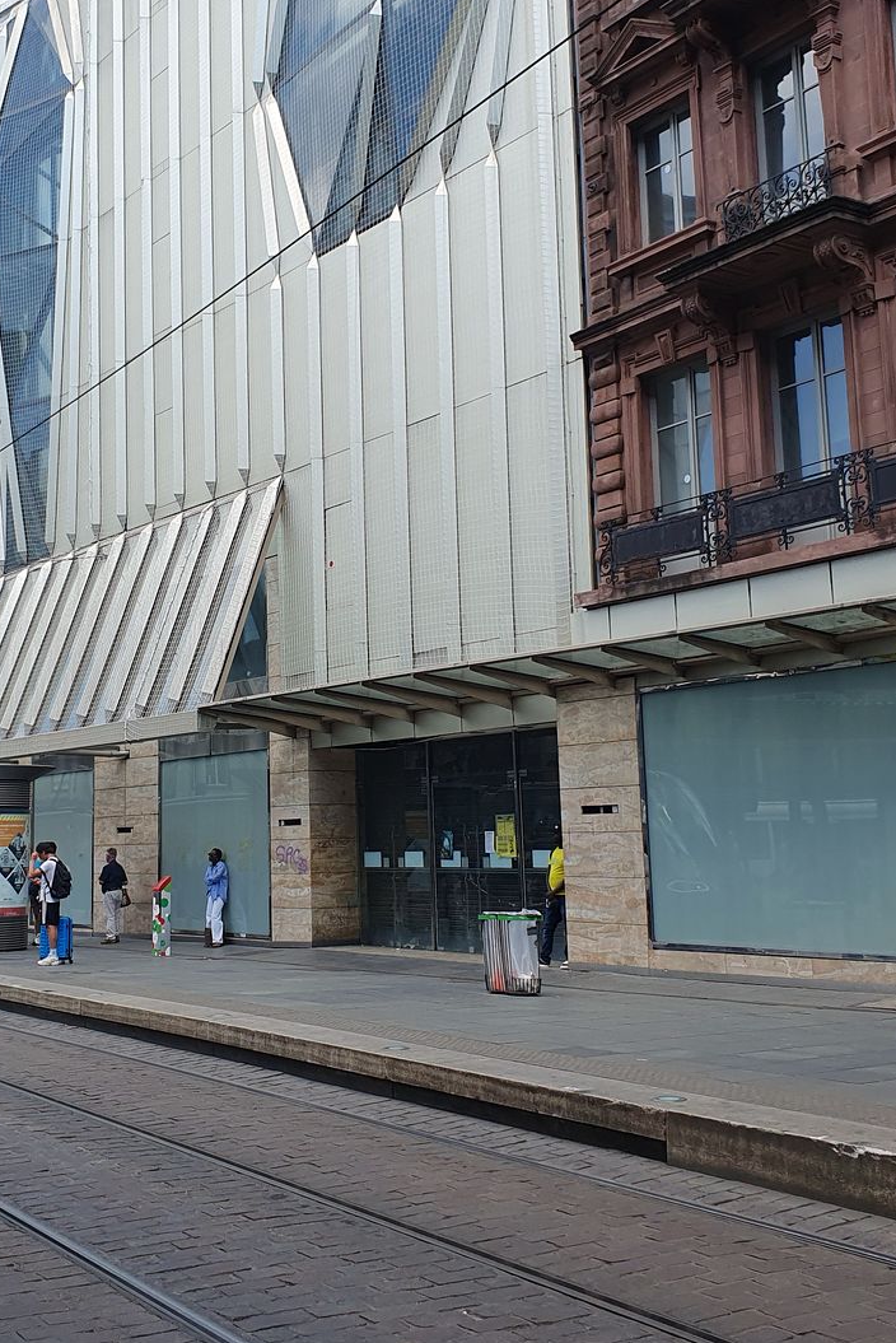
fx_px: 1530
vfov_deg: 47.4
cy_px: 633
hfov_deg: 32.4
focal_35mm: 41
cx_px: 314
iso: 50
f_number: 2.4
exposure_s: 1/732
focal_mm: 4.32
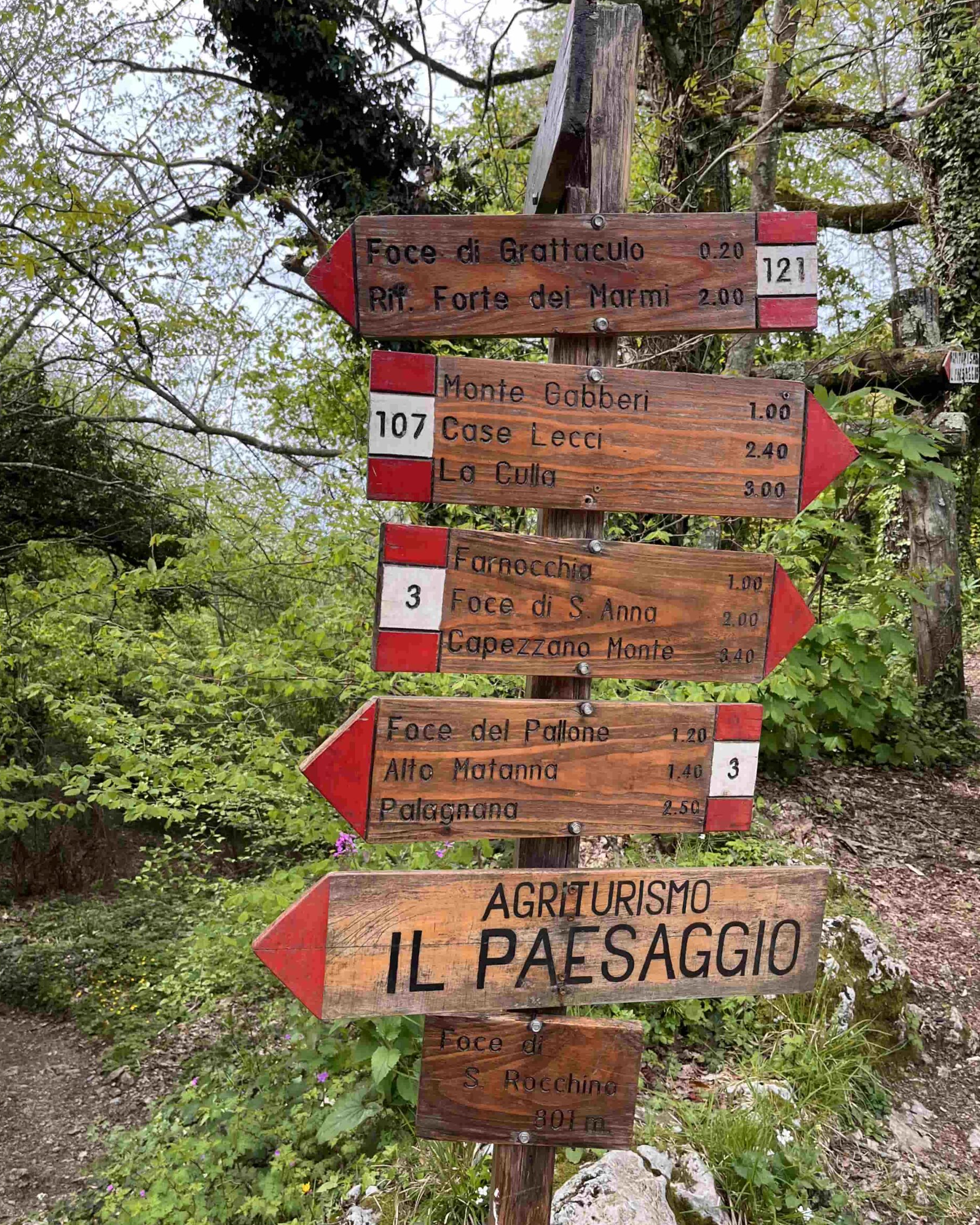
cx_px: 476
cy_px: 637
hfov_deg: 51.5
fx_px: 1015
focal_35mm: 28
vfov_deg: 62.2
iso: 50
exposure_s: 1/563
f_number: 1.6
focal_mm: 5.1
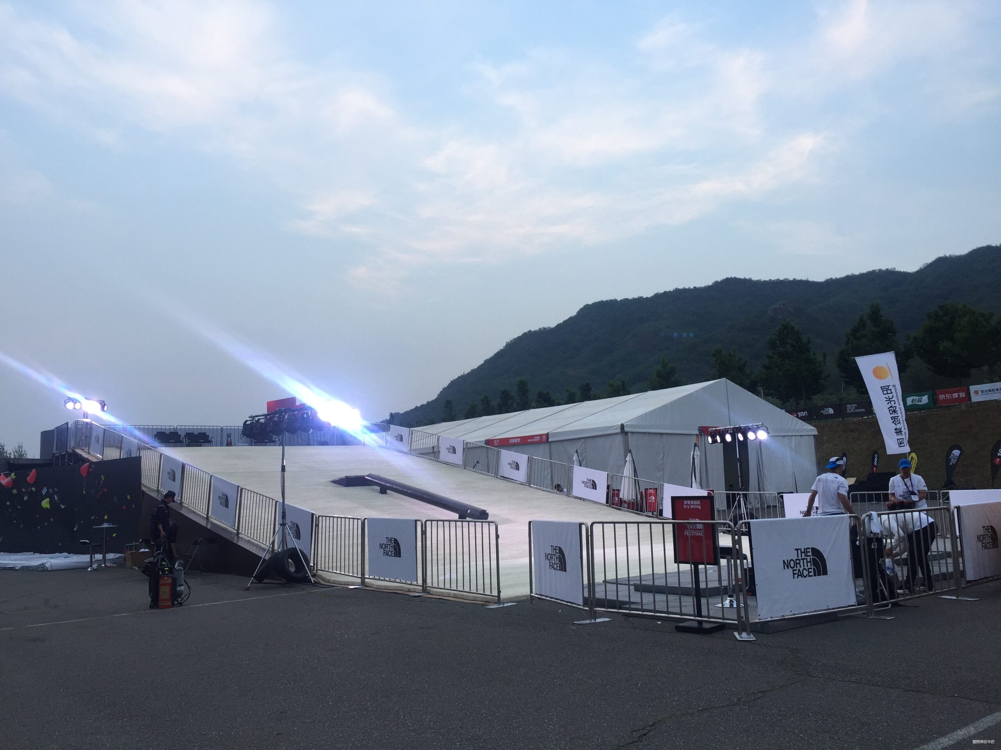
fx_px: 839
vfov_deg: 48.2
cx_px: 500
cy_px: 375
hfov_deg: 61.7
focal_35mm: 29
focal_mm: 4.15
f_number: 2.2
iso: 32
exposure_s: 1/100
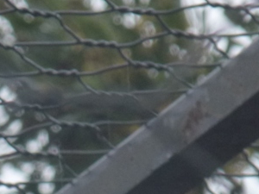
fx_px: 6786
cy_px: 301
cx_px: -53
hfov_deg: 2.2
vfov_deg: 1.6
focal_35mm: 907
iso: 160
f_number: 5.6
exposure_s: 1/125
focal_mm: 47.7
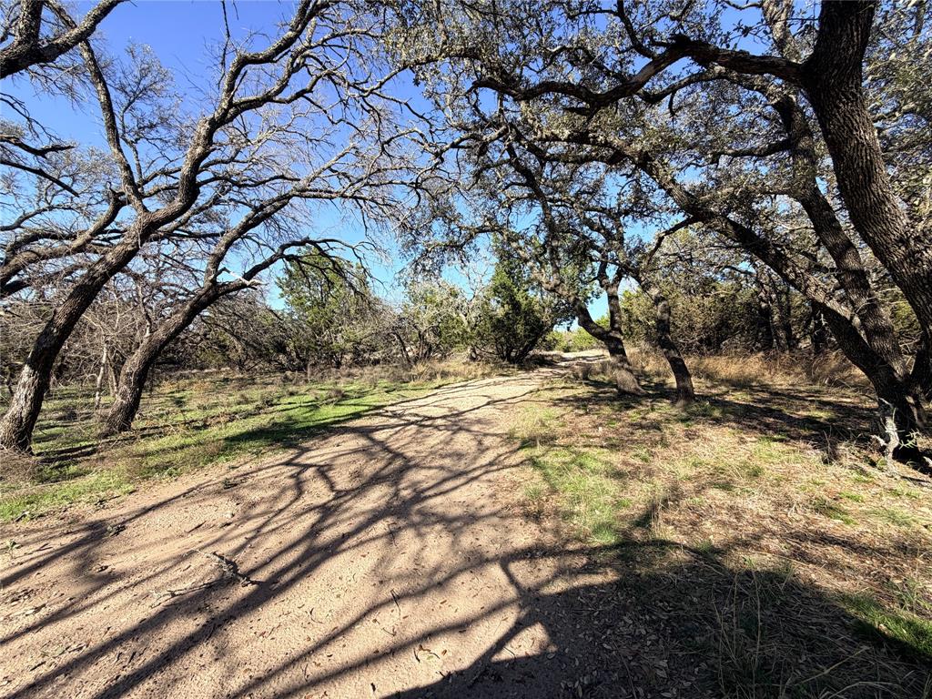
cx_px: 466
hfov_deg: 102.1
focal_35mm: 14
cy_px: 350
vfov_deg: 85.7
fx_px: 377
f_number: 2.2
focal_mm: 2.22
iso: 40
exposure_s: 1/585
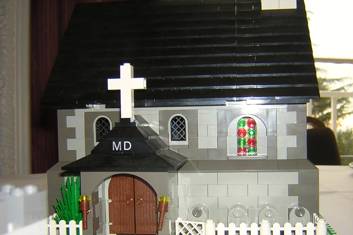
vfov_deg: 30.5
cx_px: 195
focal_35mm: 44
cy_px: 132
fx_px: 431
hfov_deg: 44.4
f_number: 2.6
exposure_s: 1/60.1
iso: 100
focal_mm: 4.7
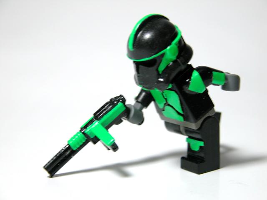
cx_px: 134
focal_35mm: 125
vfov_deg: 11.9
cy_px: 100
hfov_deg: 15.8
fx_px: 964
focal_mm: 31.9
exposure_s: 1/37.6
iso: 100
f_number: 3.8
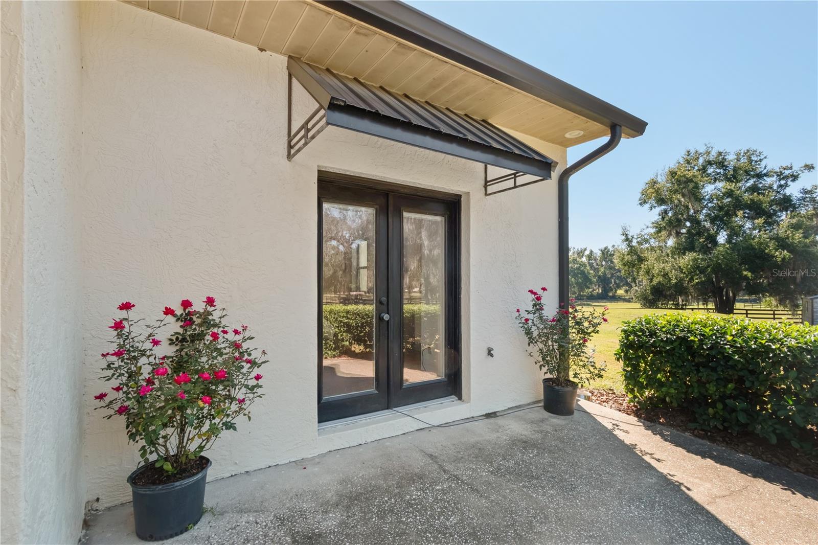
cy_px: 272
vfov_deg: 77.3
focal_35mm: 15
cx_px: 409
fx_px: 341
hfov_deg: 100.4
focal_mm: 10
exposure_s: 1/80
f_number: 9
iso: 100
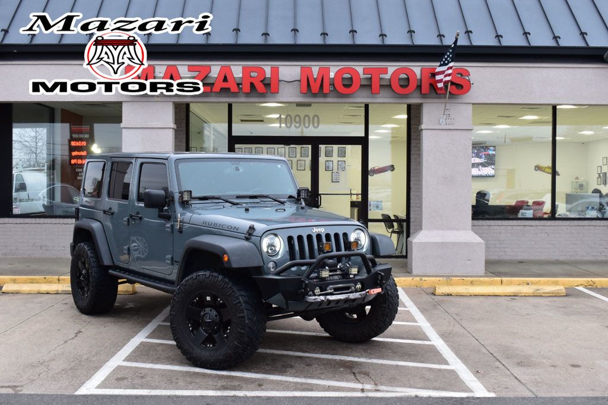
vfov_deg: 30.8
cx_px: 304
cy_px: 202
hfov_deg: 45.0
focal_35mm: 44
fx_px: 734
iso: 400
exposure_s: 1/25
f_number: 7.1
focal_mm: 29
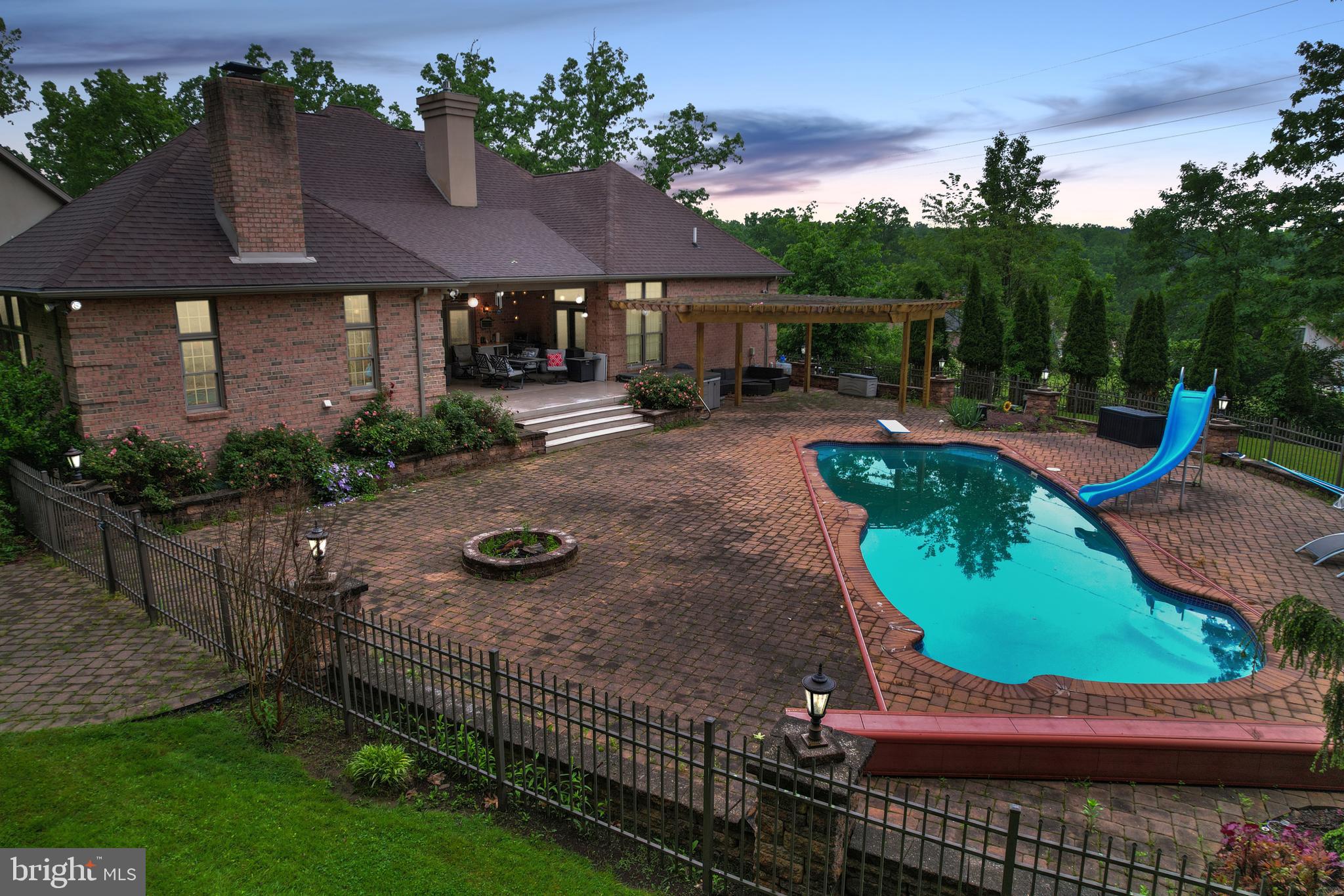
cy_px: 448
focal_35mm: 22
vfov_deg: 57.2
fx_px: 821
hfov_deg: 78.6
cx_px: 672
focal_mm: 8.4
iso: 100
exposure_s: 1/15
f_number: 2.8
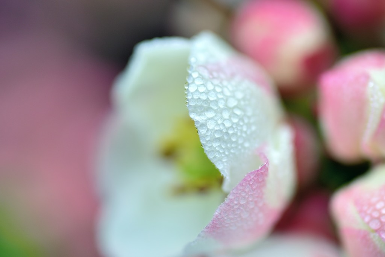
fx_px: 963
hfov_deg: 22.6
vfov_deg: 15.2
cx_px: 192
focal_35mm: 90
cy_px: 128
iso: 280
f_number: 5.6
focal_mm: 90
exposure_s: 1/100
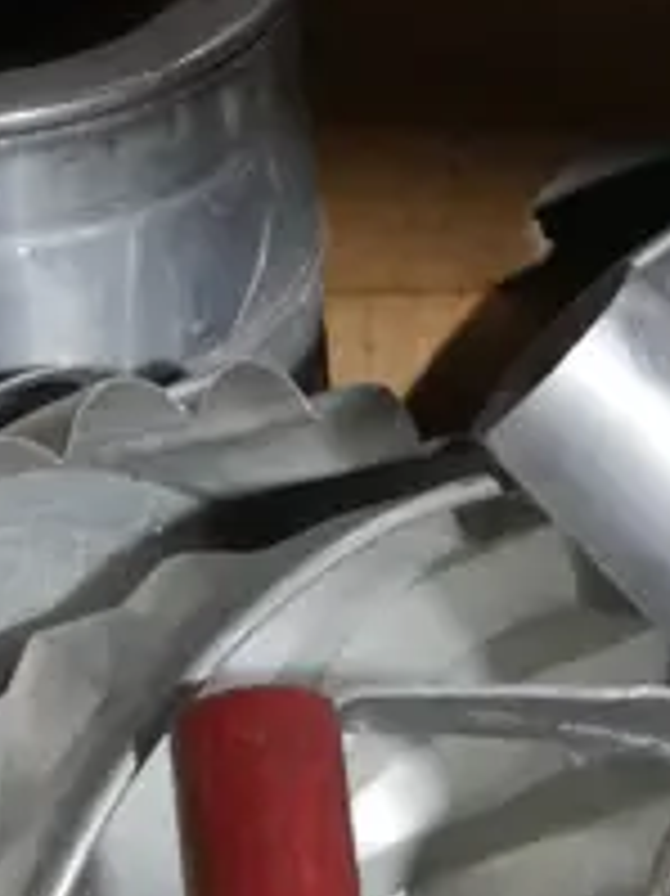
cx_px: 845
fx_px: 6123
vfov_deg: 8.2
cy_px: 1166
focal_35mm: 237
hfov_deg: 6.2
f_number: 5.1
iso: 1000
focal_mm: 23
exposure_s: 1/60
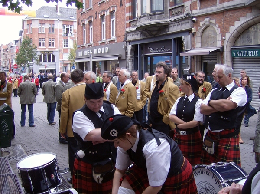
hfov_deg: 51.5
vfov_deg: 39.5
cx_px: 130
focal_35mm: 36
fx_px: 270
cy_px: 97
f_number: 2.8
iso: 100
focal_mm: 6
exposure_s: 1/116
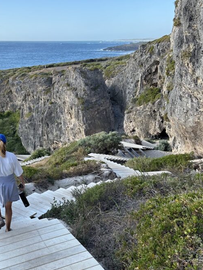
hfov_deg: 37.8
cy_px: 150
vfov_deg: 50.0
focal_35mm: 37
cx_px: 55
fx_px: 289
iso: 80
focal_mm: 6.86
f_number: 1.78
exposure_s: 1/1183
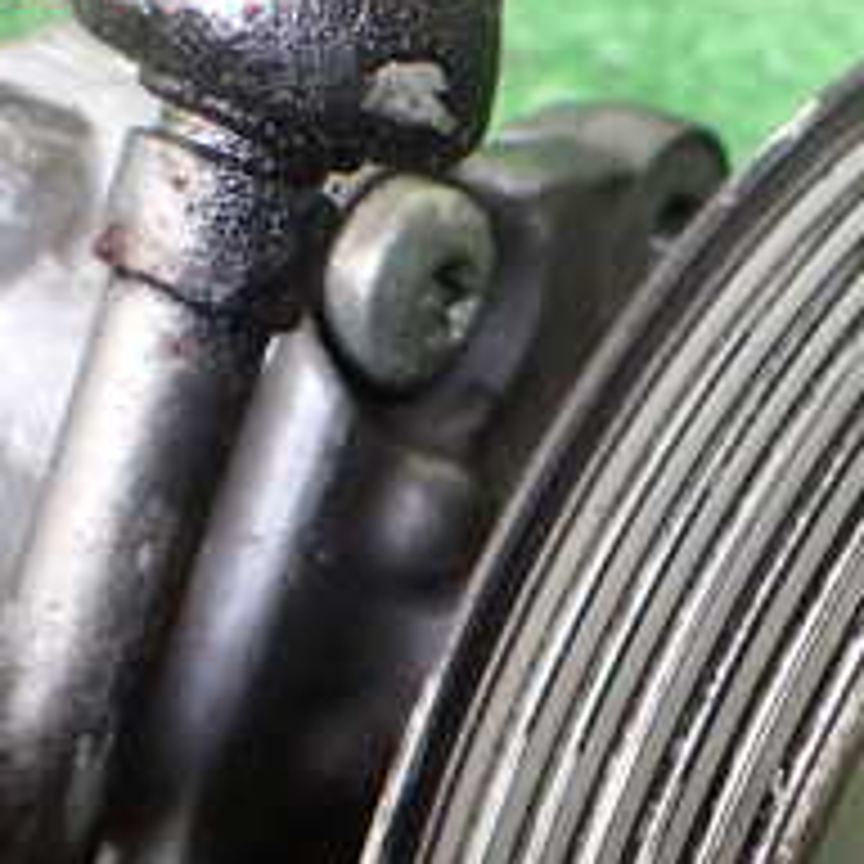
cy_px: 918
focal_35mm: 83
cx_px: 774
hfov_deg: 20.5
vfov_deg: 20.1
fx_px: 2344
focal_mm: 5.4
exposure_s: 1/40
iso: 800
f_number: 2.3
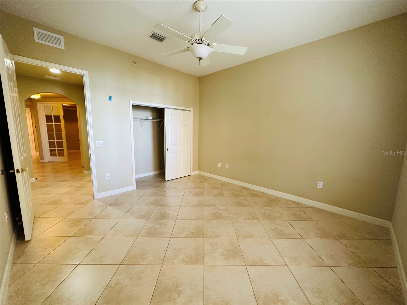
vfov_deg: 85.7
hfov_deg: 102.1
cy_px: 152
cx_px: 204
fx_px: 165
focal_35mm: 14
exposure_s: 1/60
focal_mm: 2.22
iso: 160
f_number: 2.2
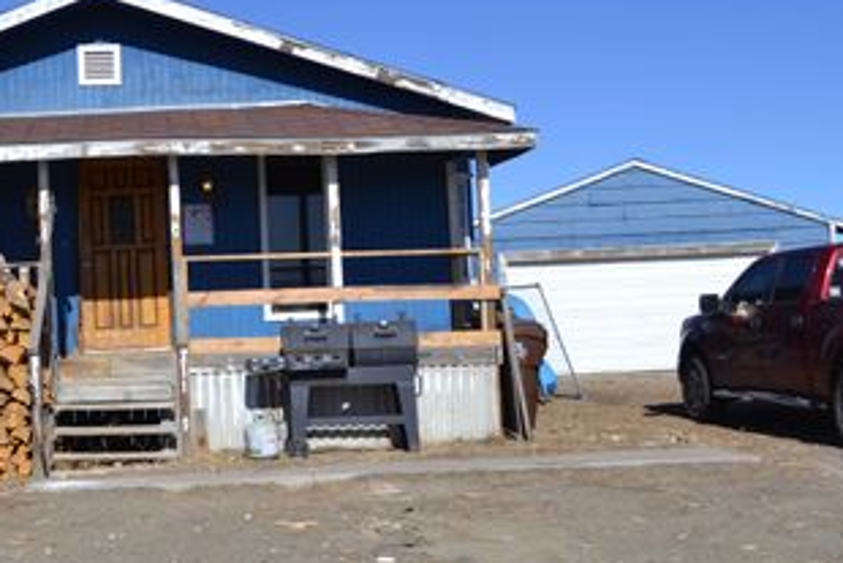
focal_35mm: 58
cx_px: 237
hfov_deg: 33.9
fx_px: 1359
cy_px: 246
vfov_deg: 23.4
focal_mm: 24
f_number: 9
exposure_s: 1/320
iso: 100
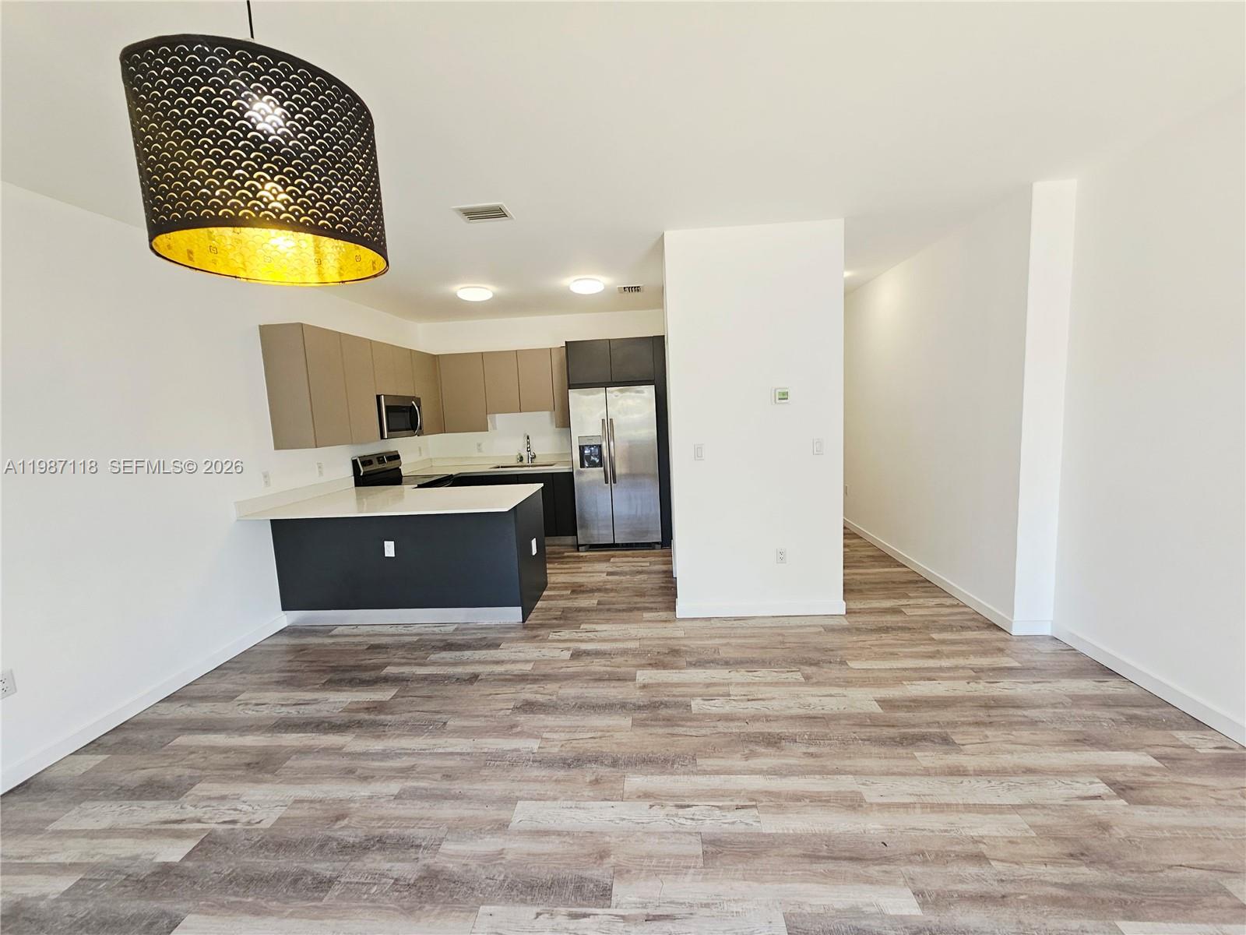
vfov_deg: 89.9
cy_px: 468
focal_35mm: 13
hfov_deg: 106.2
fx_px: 468
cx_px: 623
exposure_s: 1/60
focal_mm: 2.2
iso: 100
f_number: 2.2
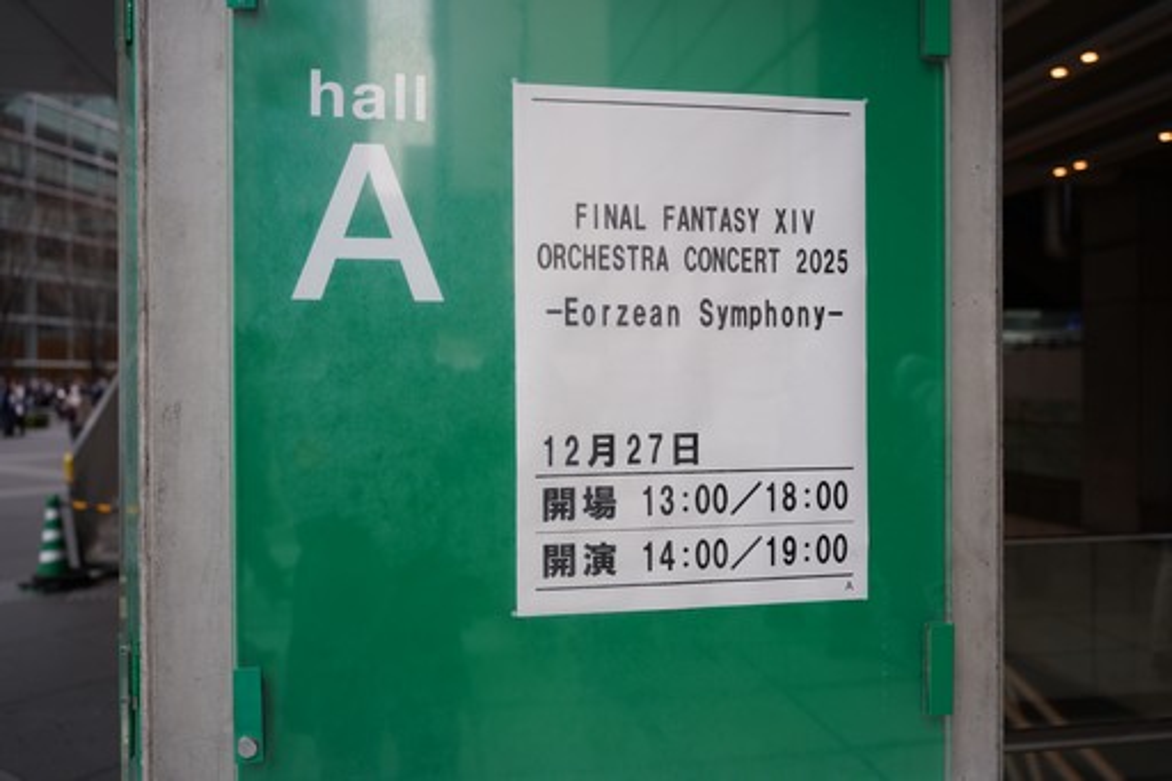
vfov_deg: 46.4
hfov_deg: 65.5
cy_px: 390
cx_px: 586
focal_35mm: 28
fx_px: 911
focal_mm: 28
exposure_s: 1/80
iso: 125
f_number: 3.2
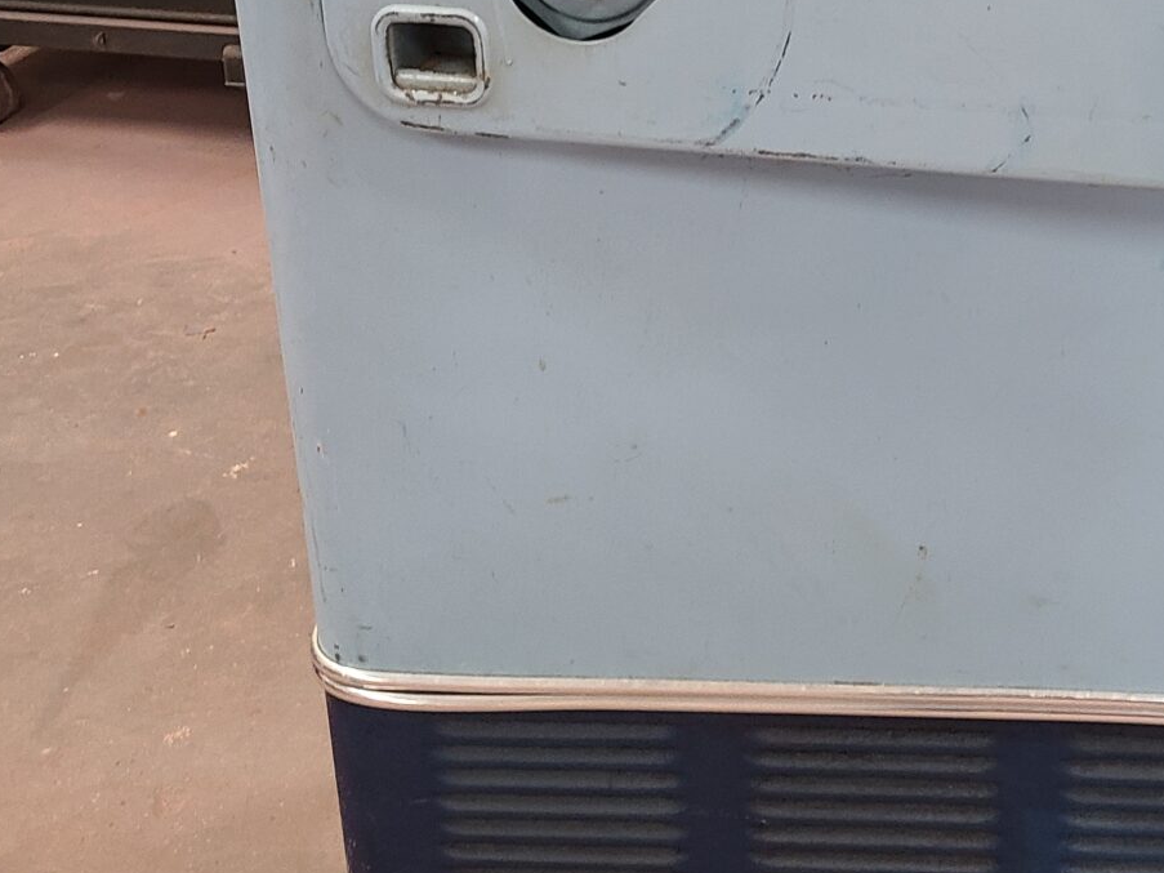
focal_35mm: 59
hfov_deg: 31.8
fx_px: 1984
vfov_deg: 23.5
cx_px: 936
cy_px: -58
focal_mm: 5.4
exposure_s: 1/60
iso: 200
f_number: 1.8
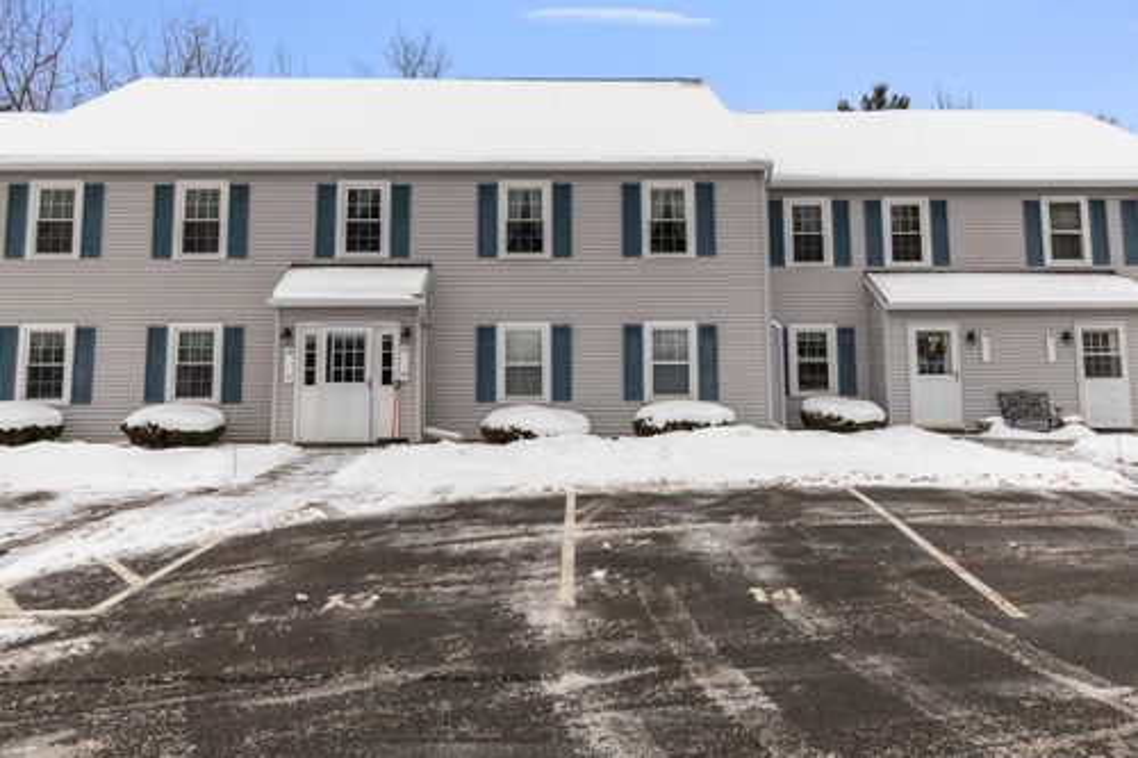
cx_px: 569
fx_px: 758
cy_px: 379
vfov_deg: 53.1
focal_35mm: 24
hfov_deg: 73.8
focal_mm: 16
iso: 1000
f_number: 7.1
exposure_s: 1/200
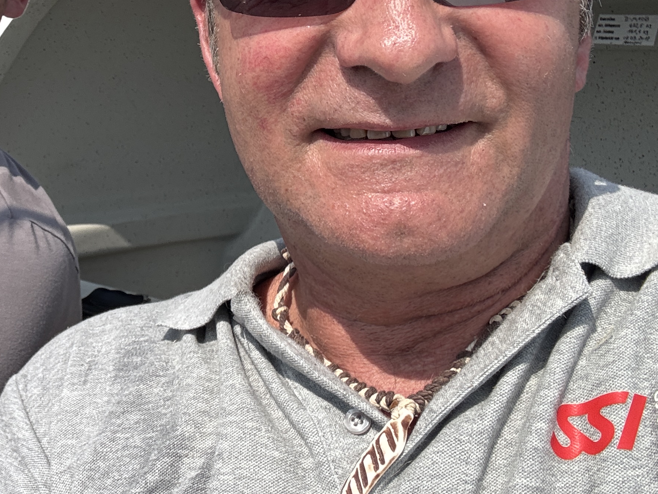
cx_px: 39
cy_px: 149
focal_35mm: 52
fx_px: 989
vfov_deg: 27.8
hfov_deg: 34.3
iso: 25
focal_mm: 2.69
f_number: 1.9
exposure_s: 1/1038
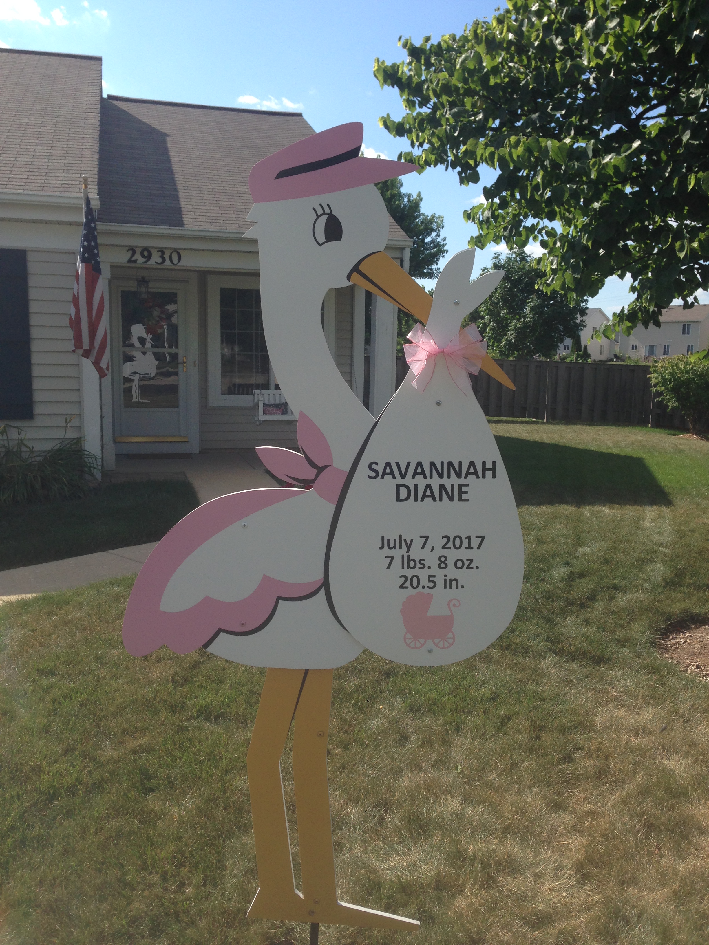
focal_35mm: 33
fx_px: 901
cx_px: 354
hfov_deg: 42.9
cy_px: 472
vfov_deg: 55.4
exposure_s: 1/1261
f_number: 2.4
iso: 50
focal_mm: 4.12
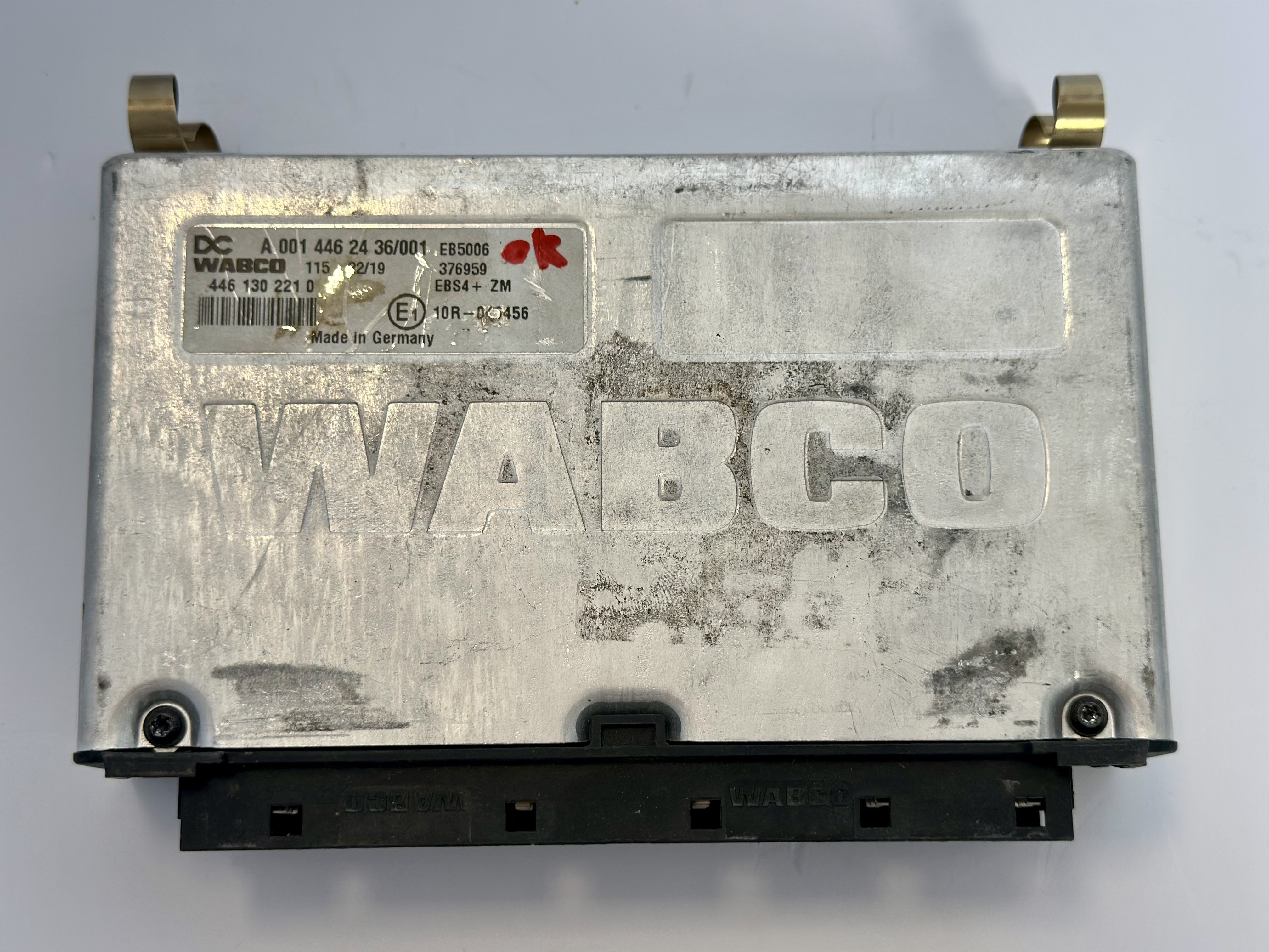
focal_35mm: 48
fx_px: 1760
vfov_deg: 30.3
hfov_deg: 39.7
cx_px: 634
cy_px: 476
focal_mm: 6.86
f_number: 1.78
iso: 64
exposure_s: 1/100
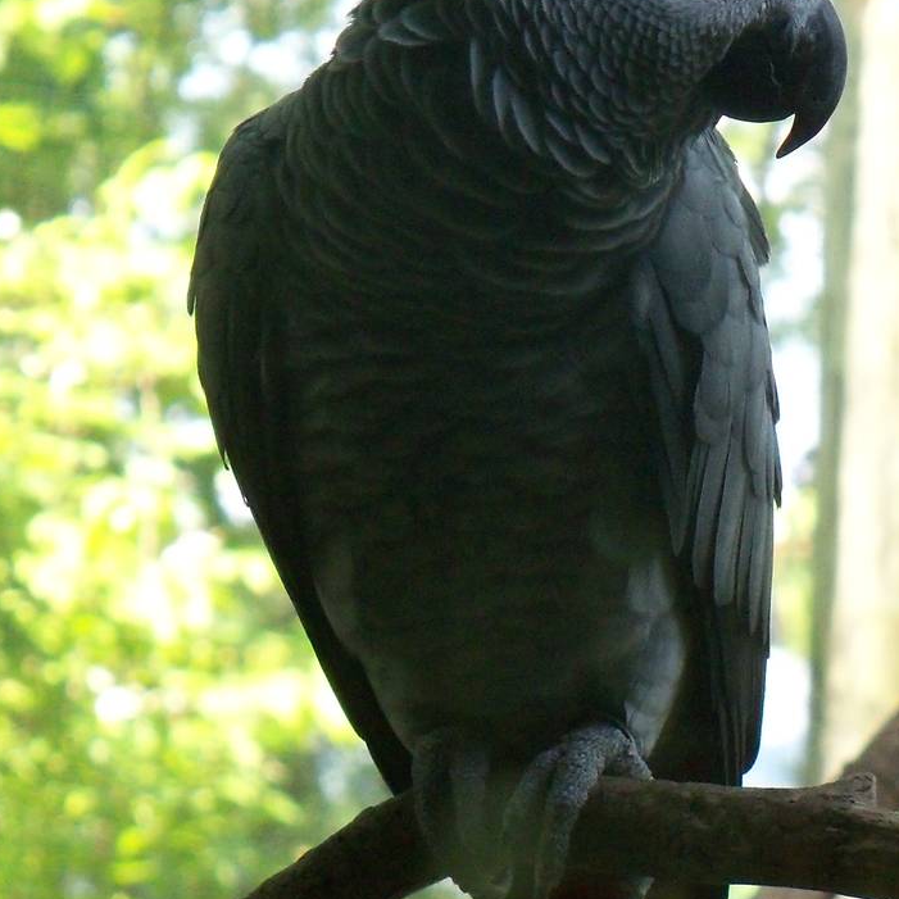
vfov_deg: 7.0
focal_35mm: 250
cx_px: 505
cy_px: 218
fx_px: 7346
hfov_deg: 7.0
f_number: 4.2
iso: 400
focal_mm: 21.9
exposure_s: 1/250
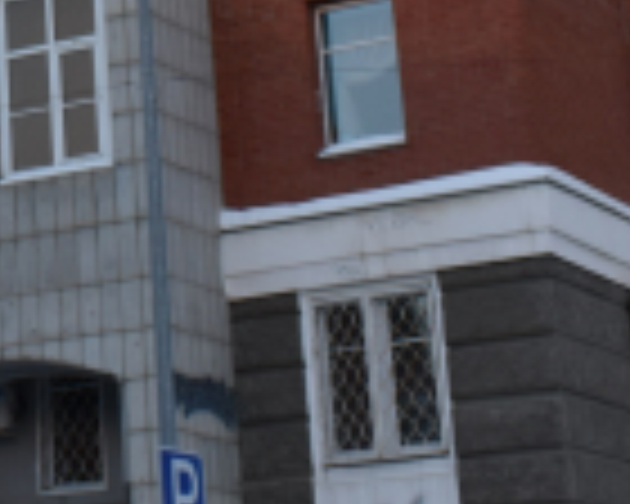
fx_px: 2461
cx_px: -212
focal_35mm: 132
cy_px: -286
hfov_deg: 14.0
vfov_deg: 11.2
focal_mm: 18
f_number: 6.3
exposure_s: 1/160
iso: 400
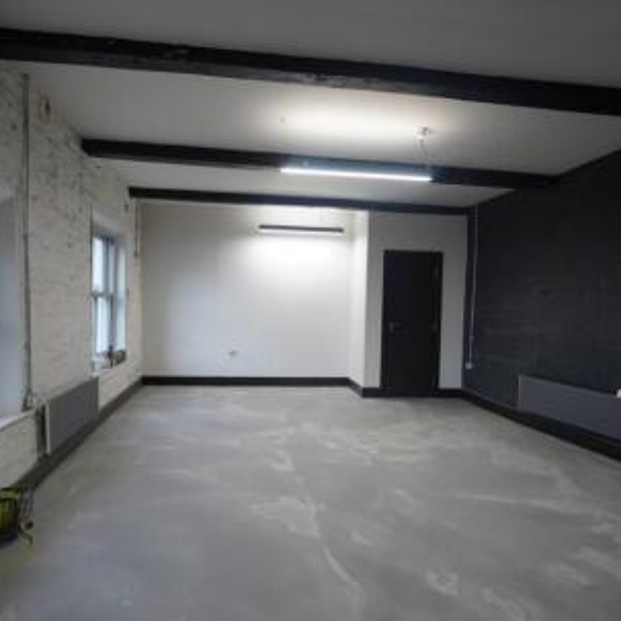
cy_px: 317
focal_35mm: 20
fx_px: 406
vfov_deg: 74.8
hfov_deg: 74.6
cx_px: 277
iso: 1250
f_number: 4
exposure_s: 1/160
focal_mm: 10
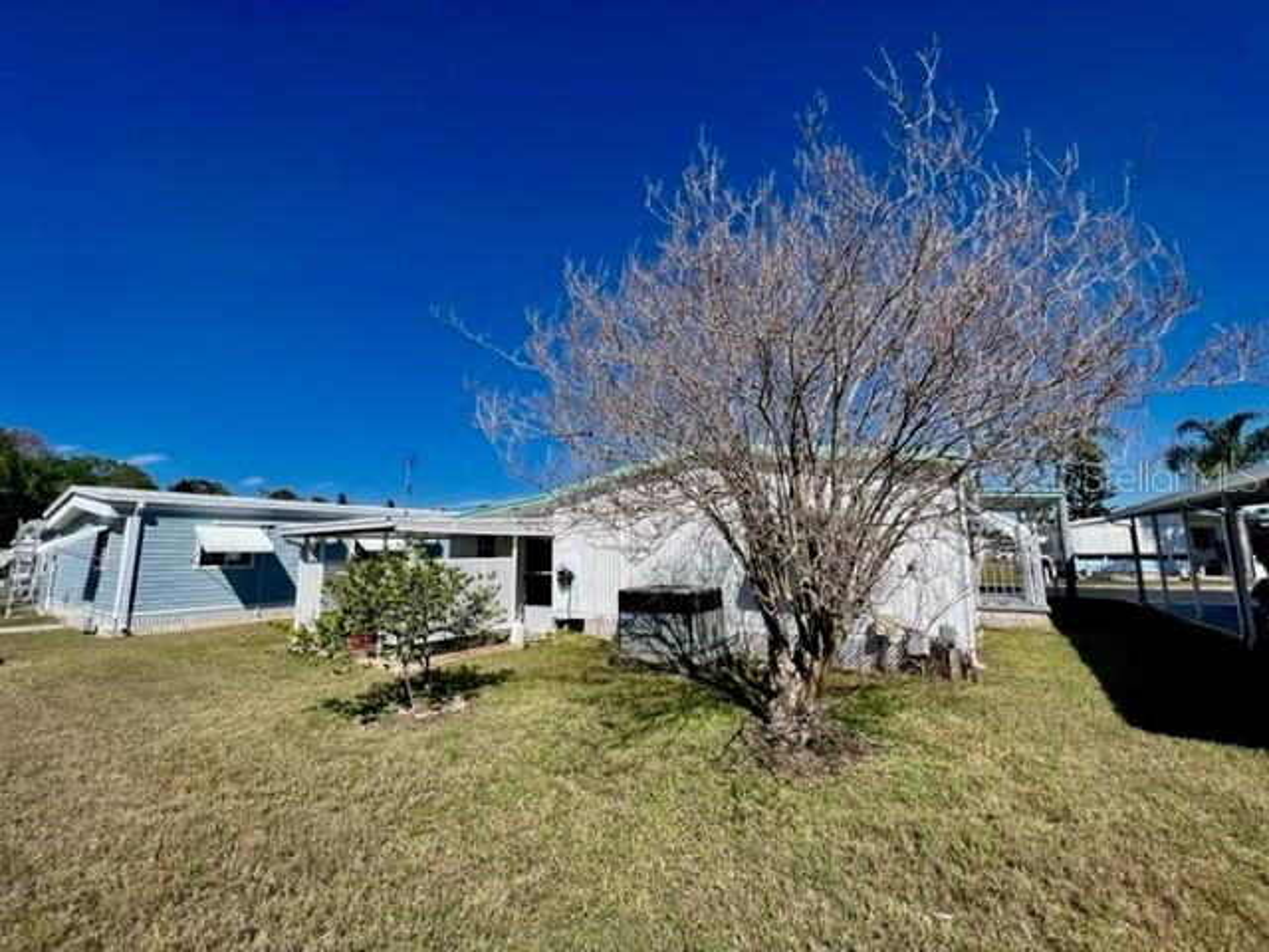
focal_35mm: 13
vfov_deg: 89.9
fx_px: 477
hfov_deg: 106.2
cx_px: 634
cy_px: 476
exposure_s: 1/2874
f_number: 1.8
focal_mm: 1.57
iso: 32
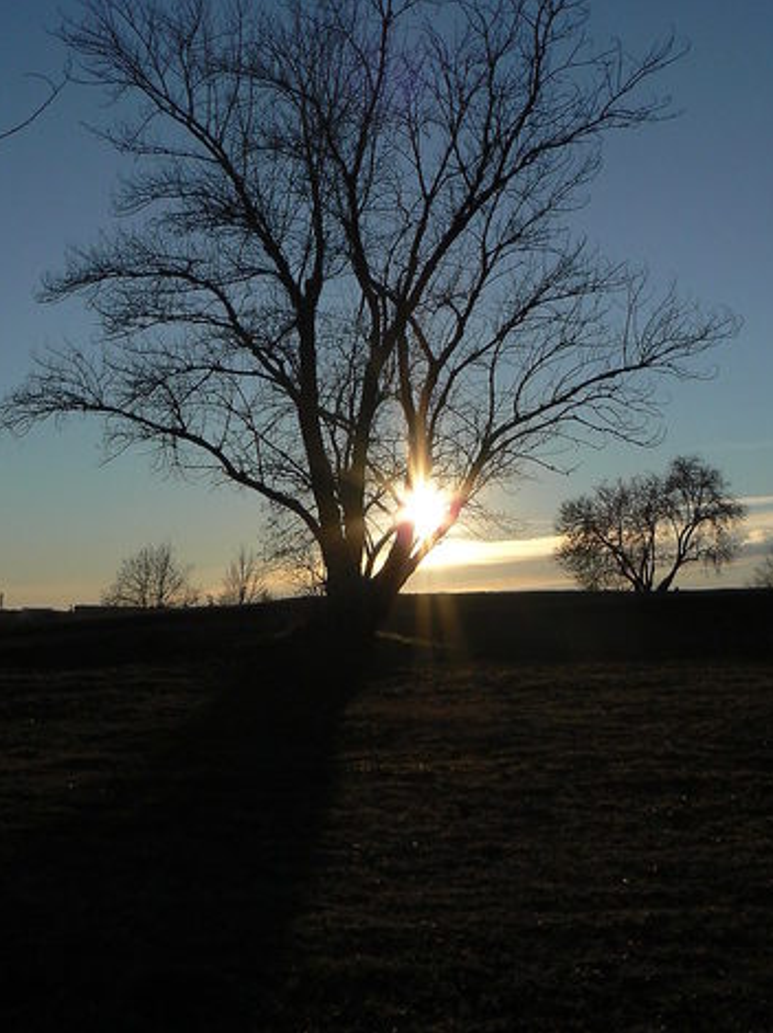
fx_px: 1371
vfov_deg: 40.9
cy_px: 376
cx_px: 400
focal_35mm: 46
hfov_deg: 31.5
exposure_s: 1/1600
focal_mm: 6
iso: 100
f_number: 6.3
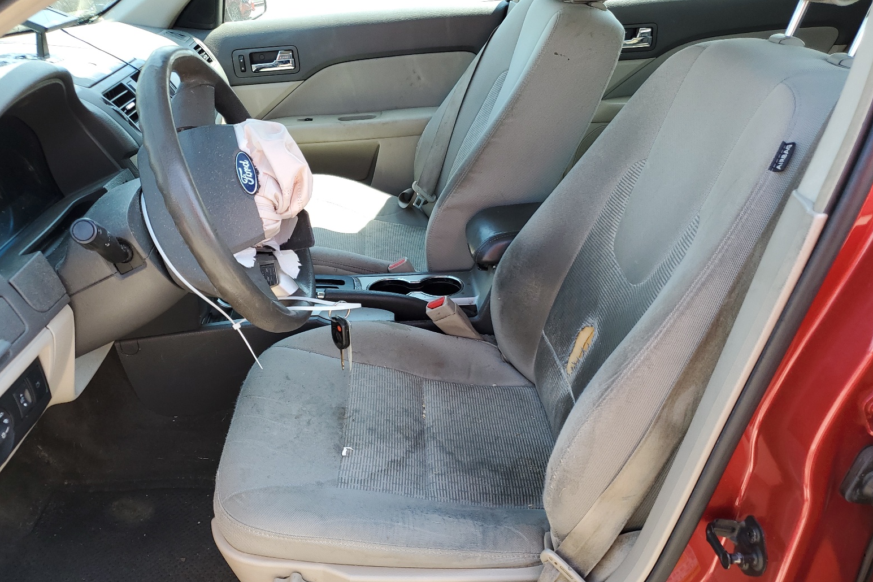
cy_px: 311
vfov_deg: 46.4
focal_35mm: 28
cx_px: 432
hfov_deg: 65.5
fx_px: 679
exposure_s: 1/244
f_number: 1.5
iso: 50
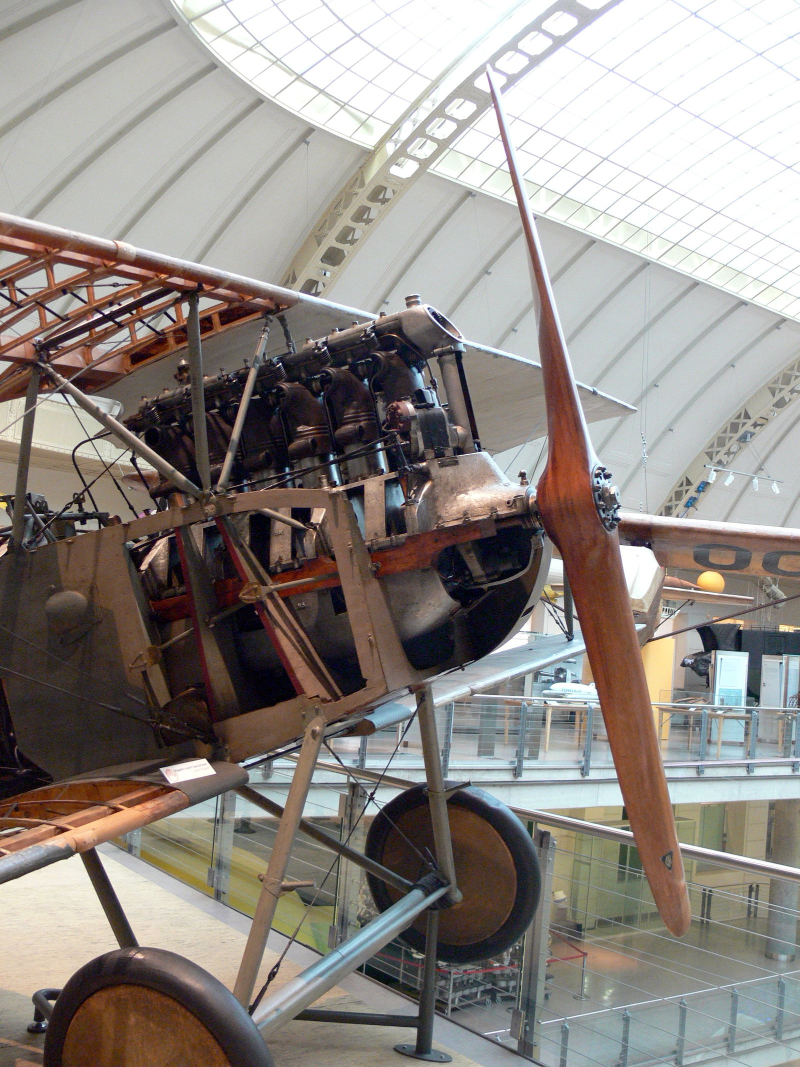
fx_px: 1078
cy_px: 534
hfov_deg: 40.7
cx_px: 400
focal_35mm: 35
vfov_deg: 52.6
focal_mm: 7.4
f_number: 2.8
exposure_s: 1/13
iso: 200
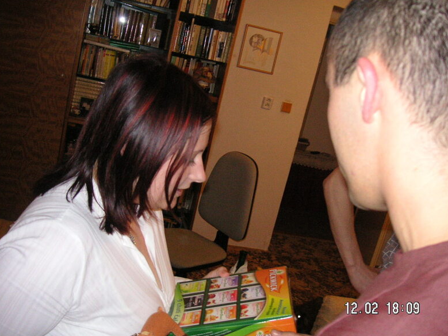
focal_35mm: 38
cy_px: 169
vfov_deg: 37.7
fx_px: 492
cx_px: 221
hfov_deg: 49.0
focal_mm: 6.1
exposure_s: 1/45
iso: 160
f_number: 2.8
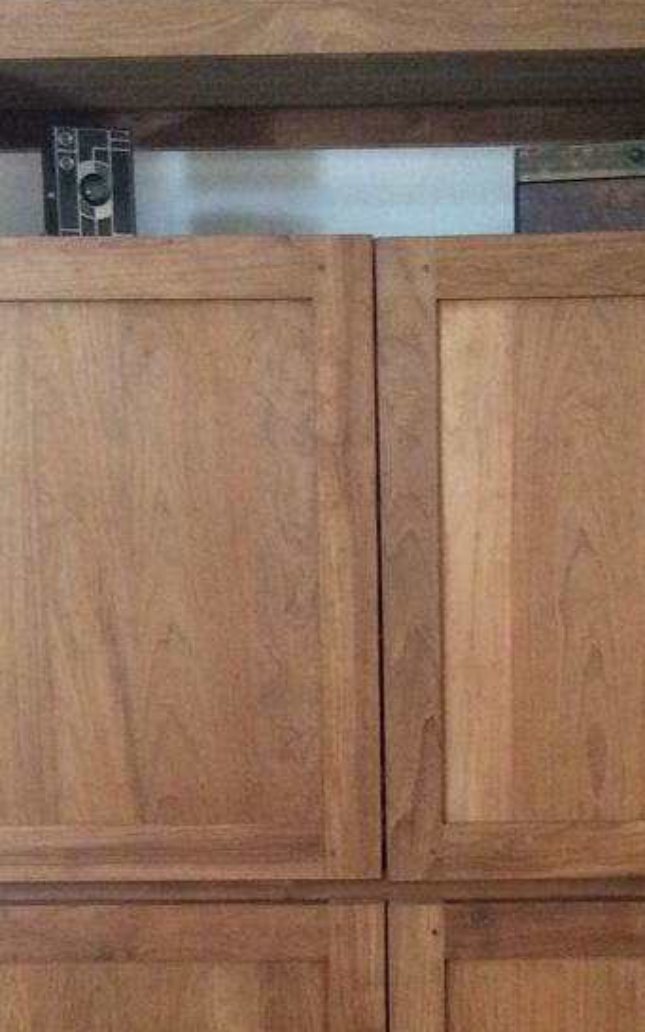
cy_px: 815
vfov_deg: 32.2
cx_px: 404
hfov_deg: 20.9
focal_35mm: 62
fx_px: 1745
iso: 250
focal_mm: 3.3
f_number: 2.4
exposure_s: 1/20
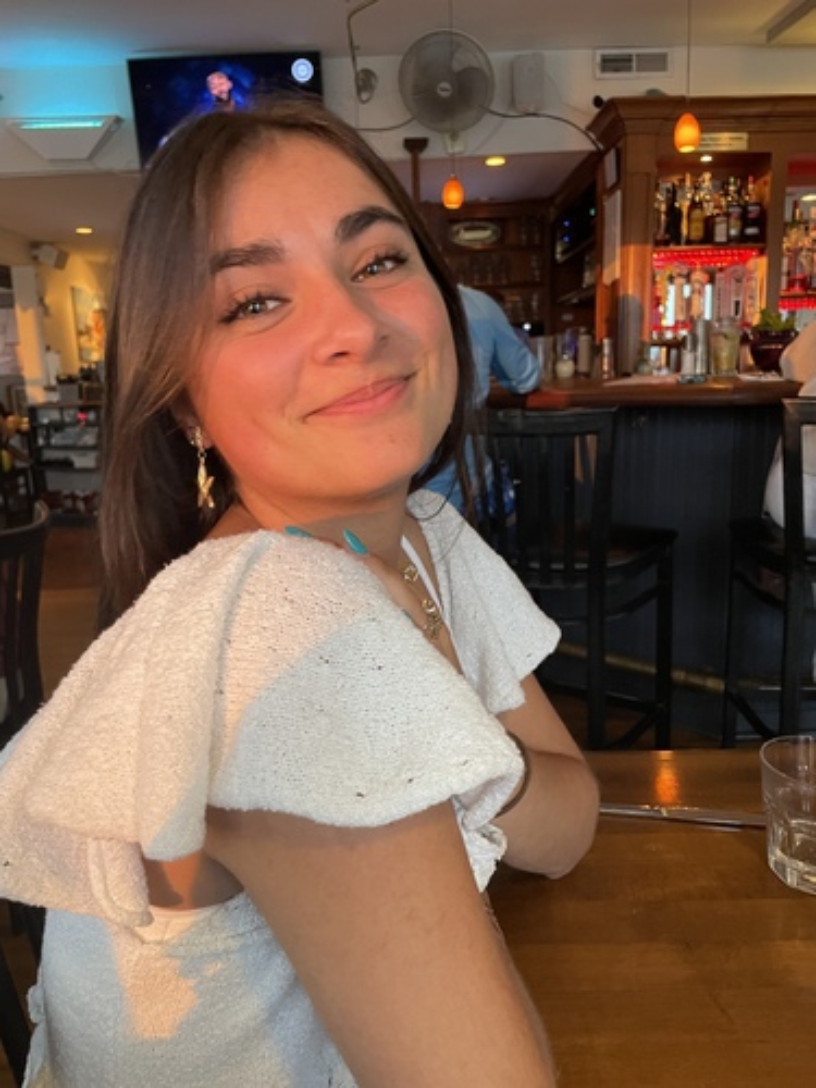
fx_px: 817
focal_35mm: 26
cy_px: 544
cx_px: 408
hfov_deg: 53.1
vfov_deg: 67.3
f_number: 1.6
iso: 400
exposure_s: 1/40
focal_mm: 4.2
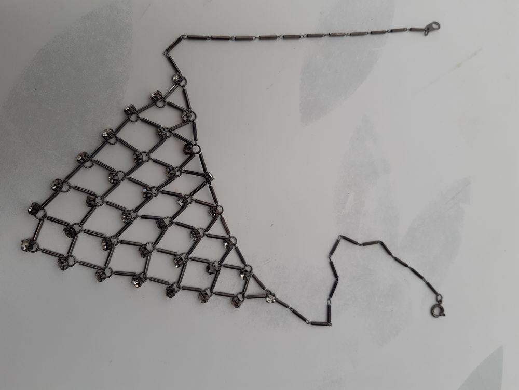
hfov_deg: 67.3
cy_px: 195
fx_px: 390
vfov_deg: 53.1
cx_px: 260
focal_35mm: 26
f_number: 1.7
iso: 40
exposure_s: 1/124
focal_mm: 3.92
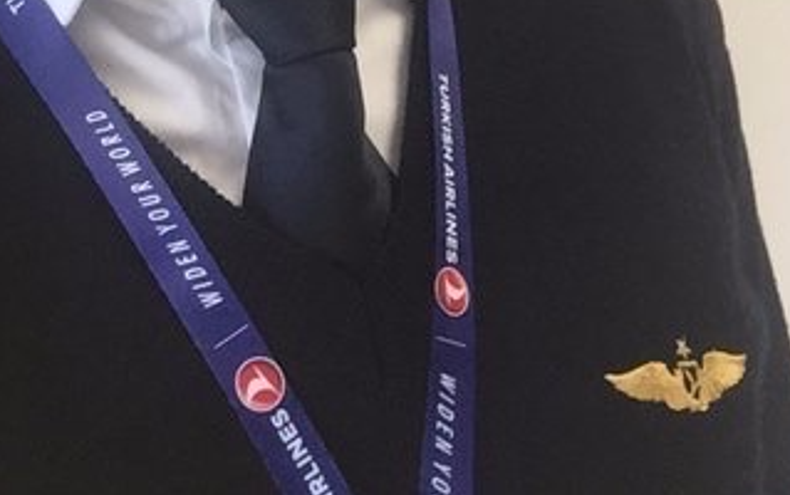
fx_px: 1702
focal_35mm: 79
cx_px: 225
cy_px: -342
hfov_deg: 25.9
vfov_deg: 14.8
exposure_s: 1/30
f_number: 2.4
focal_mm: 2.18
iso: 200
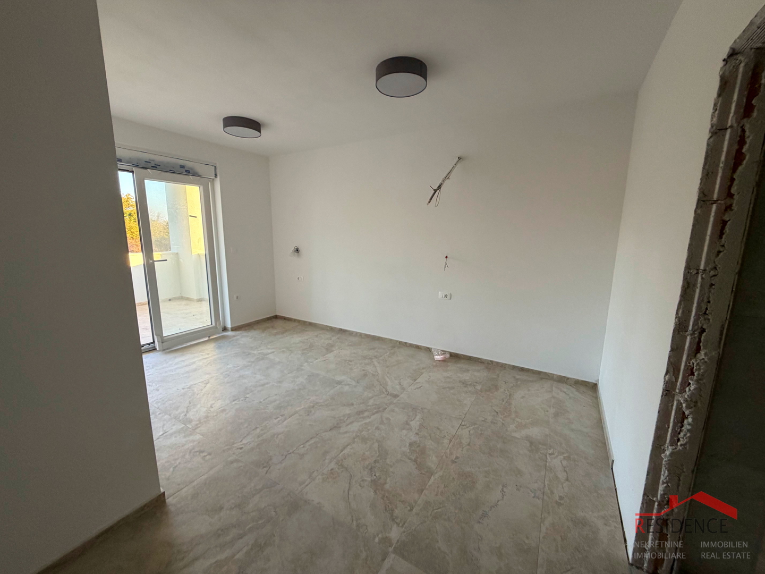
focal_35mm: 14
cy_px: 287
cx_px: 382
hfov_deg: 102.1
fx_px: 309
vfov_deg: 85.7
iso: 250
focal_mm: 2.22
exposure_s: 1/121
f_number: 2.2
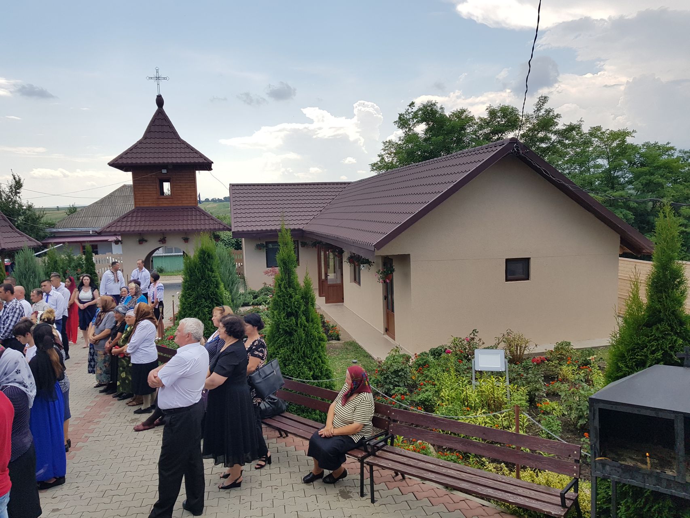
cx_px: 345
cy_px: 259
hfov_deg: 67.3
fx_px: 518
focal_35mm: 26
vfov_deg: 53.1
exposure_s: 1/1264
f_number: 1.7
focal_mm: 4.2
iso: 40
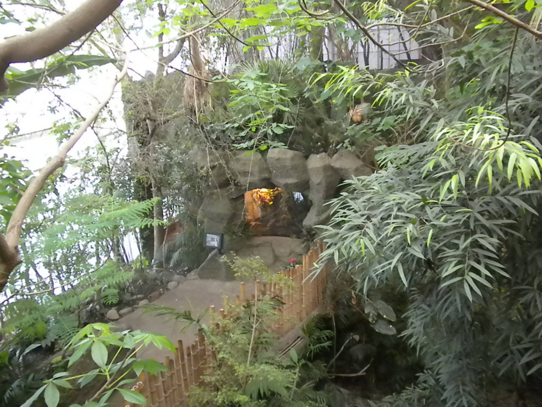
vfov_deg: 38.7
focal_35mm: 37
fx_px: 579
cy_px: 204
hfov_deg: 50.1
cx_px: 271
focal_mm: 6.6
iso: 769
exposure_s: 1/53.7
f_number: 3.5
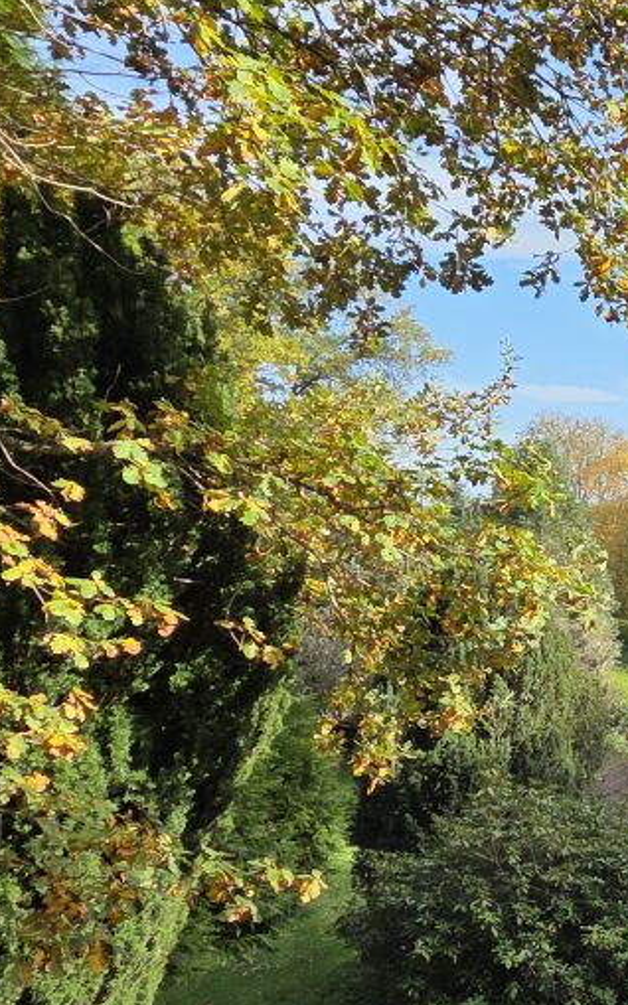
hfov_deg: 22.6
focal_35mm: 39
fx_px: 1068
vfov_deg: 50.4
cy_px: 509
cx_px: 1066
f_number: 2.2
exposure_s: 1/922
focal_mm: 2.2
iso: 50
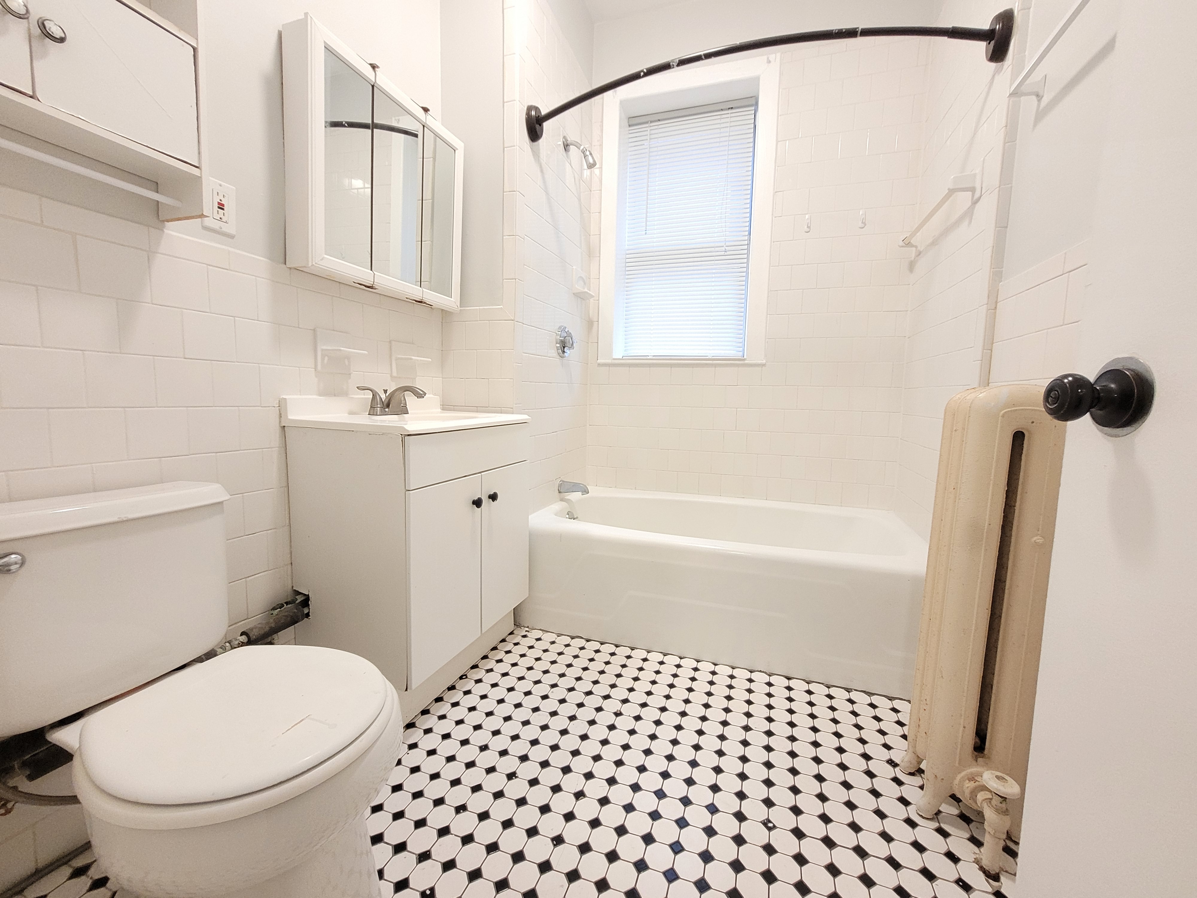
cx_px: 598
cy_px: 449
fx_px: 450
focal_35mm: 13
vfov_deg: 89.9
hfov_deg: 106.2
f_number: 2.2
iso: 320
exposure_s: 1/39
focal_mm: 1.74
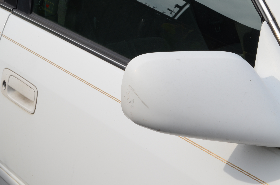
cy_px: 92
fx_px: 640
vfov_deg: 16.5
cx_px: 140
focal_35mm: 82
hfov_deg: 24.7
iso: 400
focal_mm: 55
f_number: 25
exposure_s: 1/80
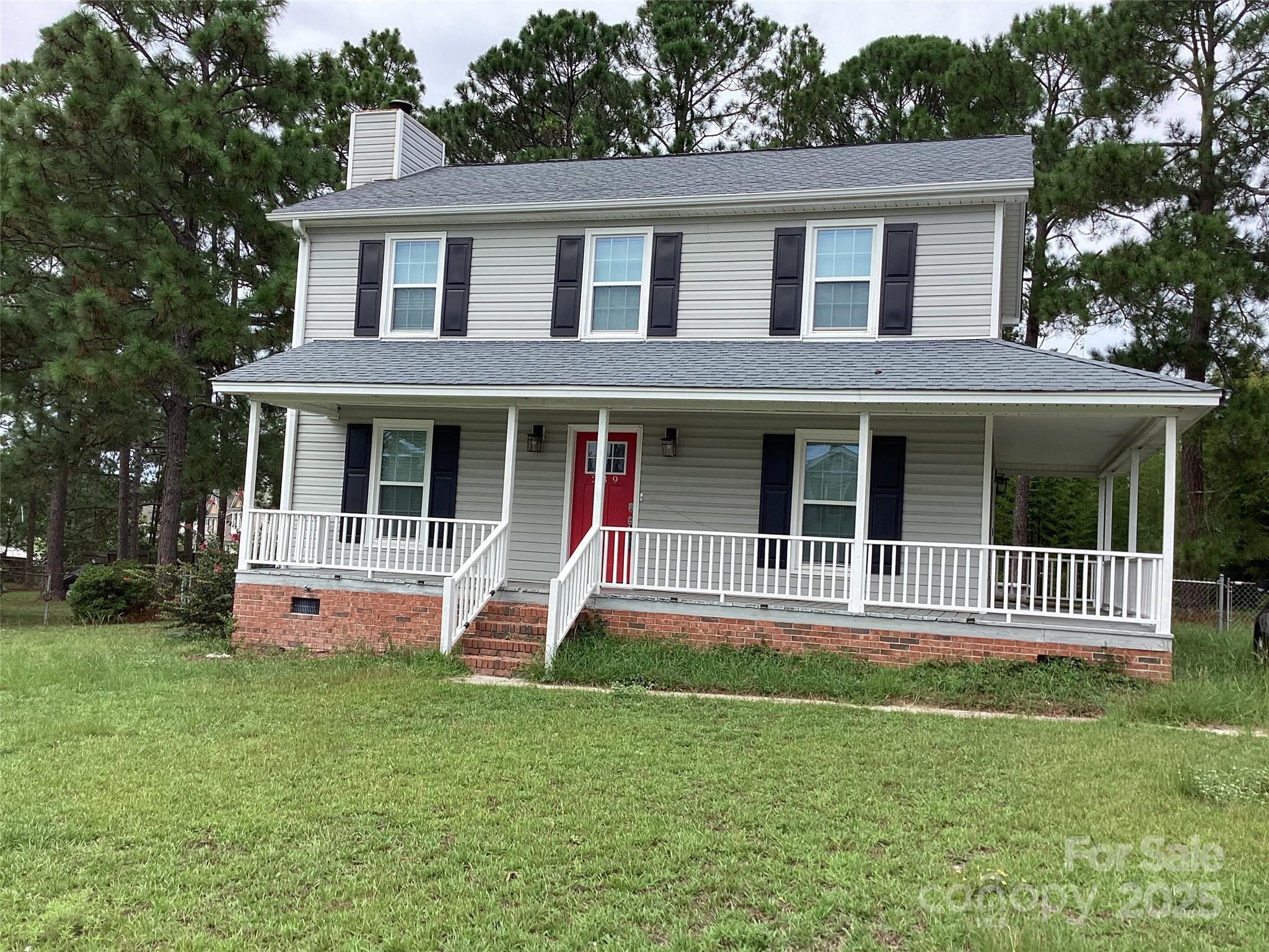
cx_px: 634
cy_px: 476
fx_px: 1136
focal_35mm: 31
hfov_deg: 58.4
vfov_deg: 45.4
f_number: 2.4
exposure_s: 1/905
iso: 25
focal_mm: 3.3
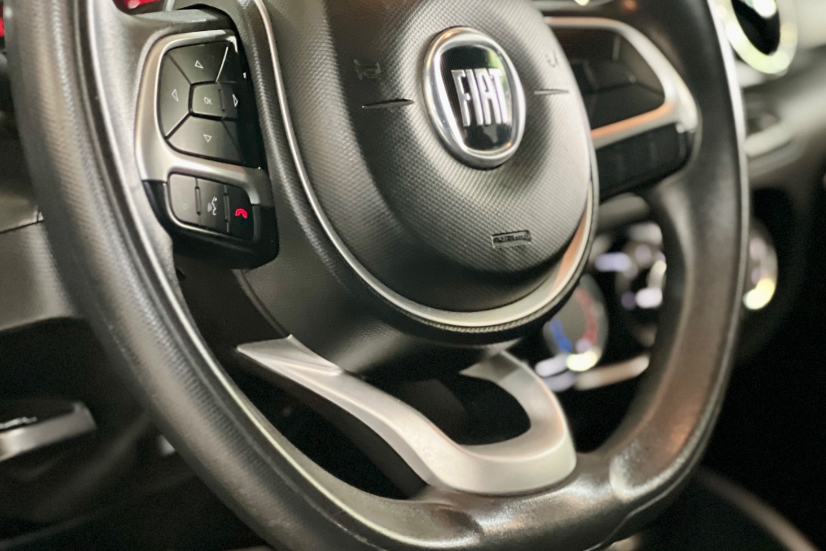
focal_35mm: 105
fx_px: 2409
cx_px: 476
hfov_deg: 19.4
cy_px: 290
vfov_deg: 13.0
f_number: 2.8
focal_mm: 9
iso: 800
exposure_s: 1/15
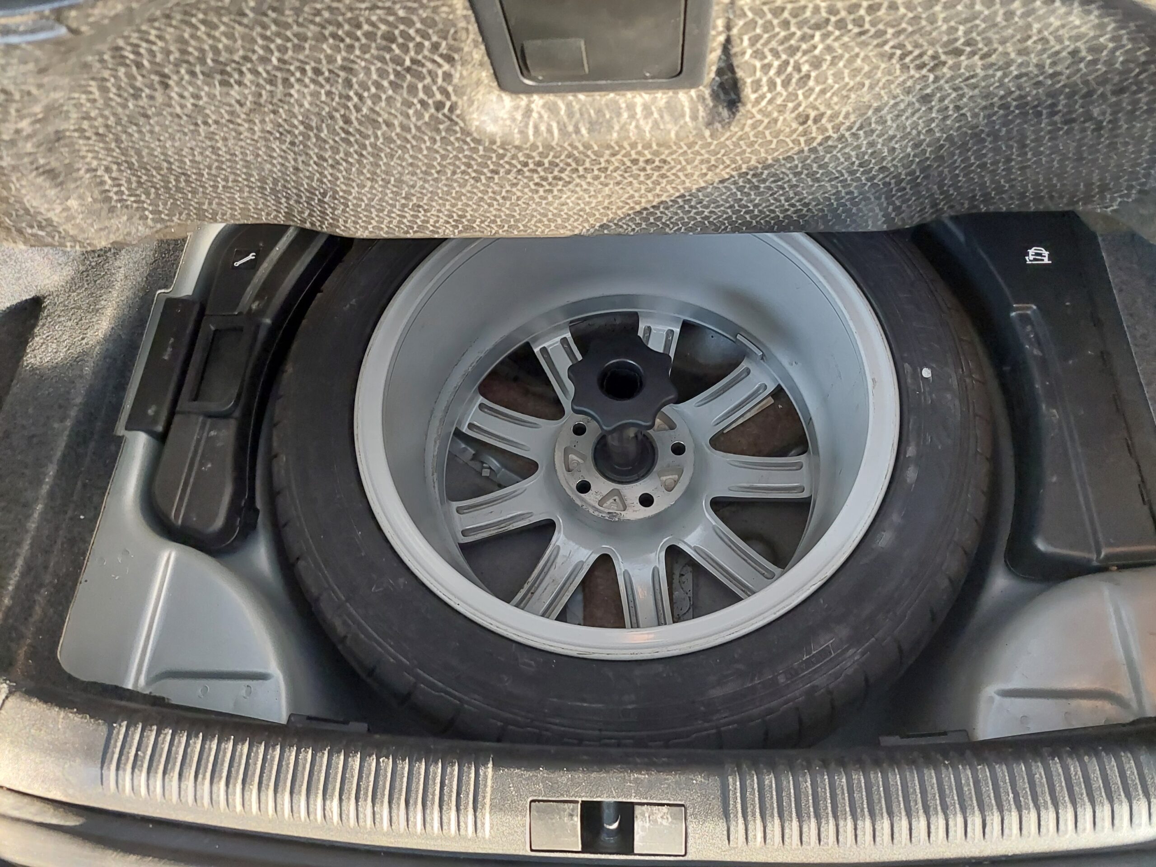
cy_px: 434
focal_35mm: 25
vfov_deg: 54.9
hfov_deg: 69.4
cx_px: 578
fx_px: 835
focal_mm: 5.23
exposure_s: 1/25
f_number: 1.8
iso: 640
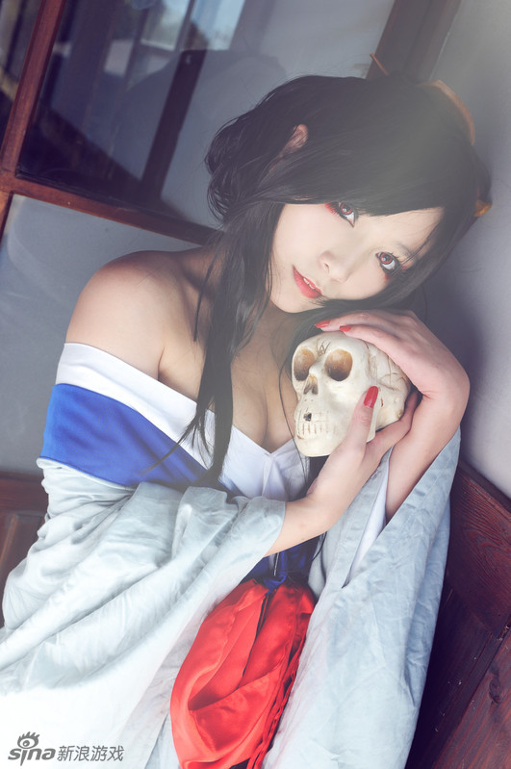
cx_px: 256
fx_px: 768
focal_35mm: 36
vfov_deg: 53.2
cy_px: 384
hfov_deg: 36.8
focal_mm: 24
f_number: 4
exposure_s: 1/125
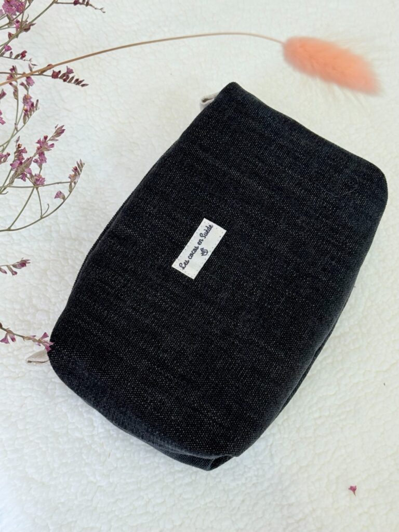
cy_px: 266
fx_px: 738
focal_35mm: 48
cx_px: 200
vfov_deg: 39.7
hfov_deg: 30.3
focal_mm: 6.76
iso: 125
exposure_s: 1/103
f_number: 1.78
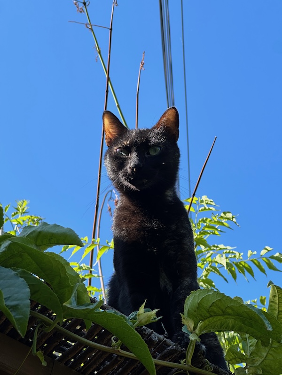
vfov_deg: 25.3
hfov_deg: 19.1
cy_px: 188
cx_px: 141
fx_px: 836
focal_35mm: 77
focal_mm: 9
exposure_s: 1/195
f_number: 2.8
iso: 32
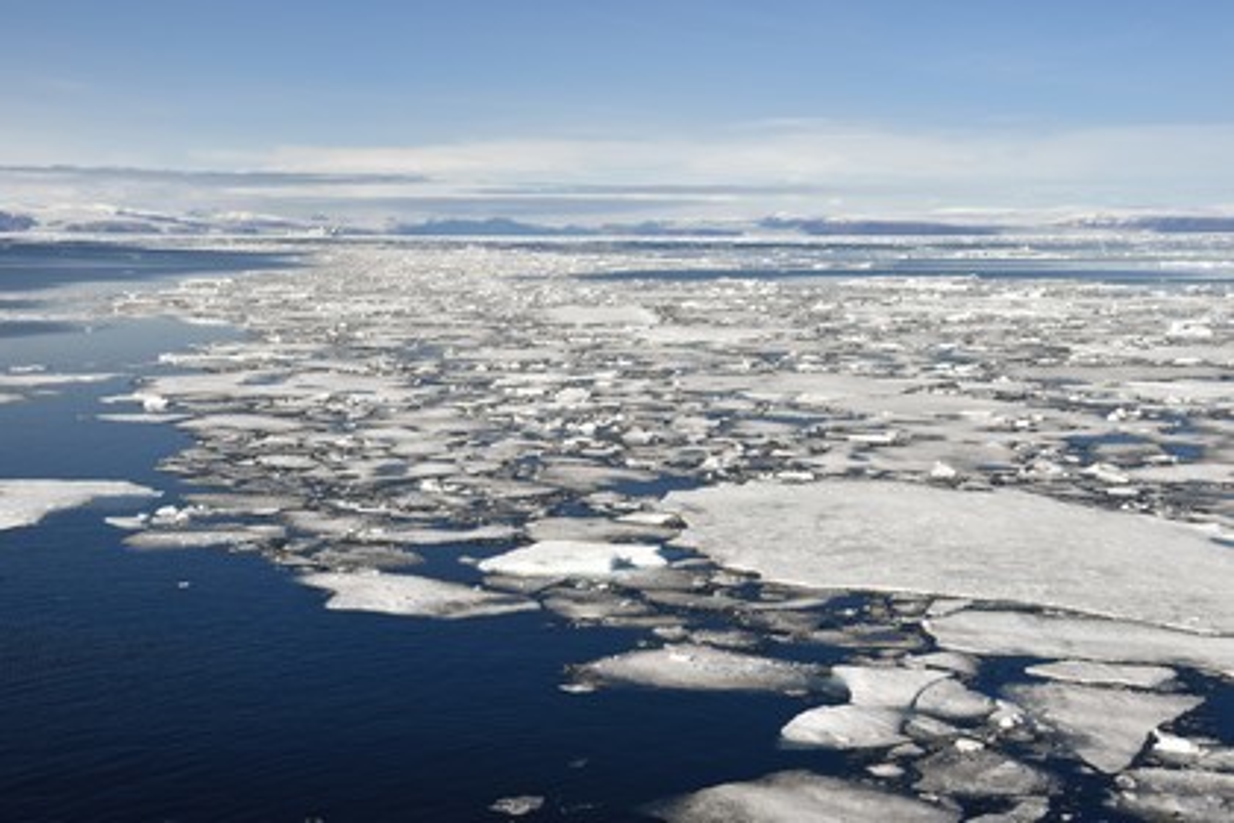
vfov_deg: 27.0
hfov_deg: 39.6
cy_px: 412
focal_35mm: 50
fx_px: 1714
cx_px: 617
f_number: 16
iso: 200
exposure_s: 1/250
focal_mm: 50
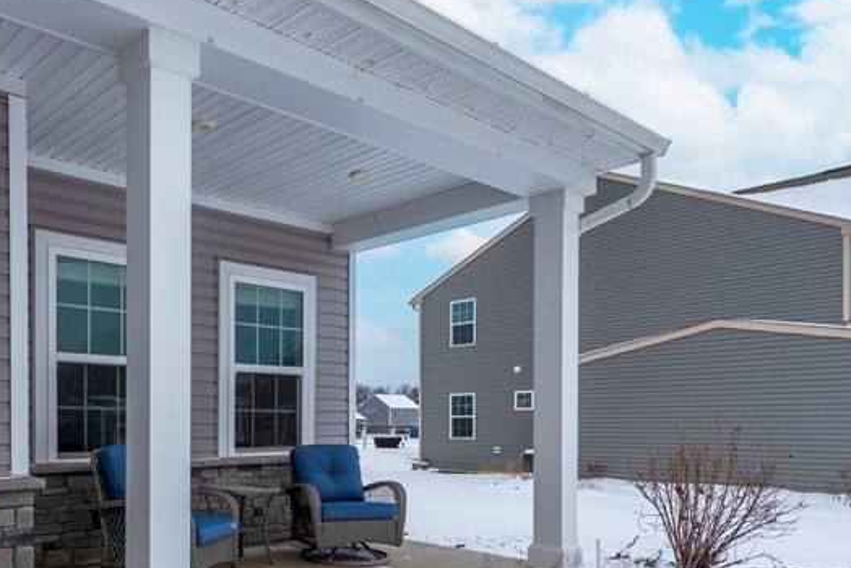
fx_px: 686
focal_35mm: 29
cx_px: 189
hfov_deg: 59.4
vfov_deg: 43.4
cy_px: 435
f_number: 9
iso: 200
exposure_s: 1/640
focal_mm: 14
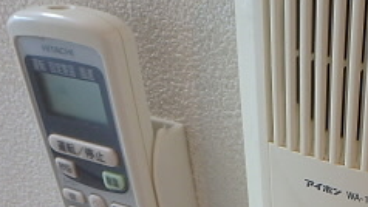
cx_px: 354
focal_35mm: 53
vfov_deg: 22.1
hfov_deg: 35.9
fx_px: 517
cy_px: 188
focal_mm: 3.7
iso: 320
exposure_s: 1/30
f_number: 3.5
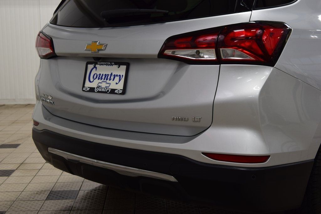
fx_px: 508
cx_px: 160
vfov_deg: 23.8
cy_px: 107
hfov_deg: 35.0
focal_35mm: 57
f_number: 6.3
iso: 400
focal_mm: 38
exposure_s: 1/20
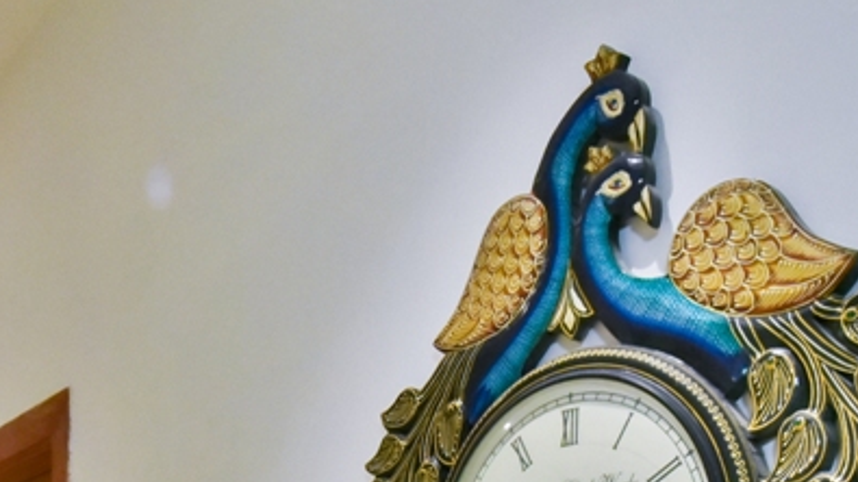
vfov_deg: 22.1
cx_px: 225
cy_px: 694
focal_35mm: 46
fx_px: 1046
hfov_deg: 43.3
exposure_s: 1/60
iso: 5000
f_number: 9
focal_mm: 16
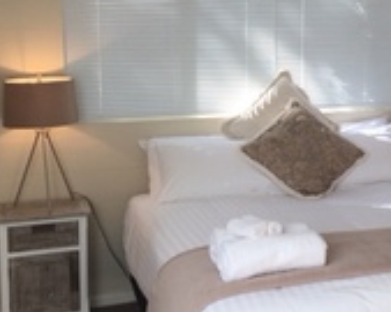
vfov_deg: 22.7
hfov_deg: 27.0
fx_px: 775
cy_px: 95
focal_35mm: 67
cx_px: 375
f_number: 2.2
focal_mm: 4.15
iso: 32
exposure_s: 1/50
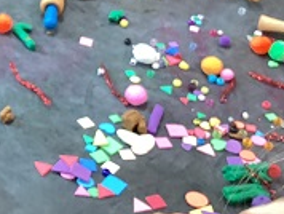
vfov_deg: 16.4
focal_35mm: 87
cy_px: -31
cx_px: -80
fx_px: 715
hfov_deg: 20.6
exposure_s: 1/50
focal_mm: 3.3
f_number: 2.4
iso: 200
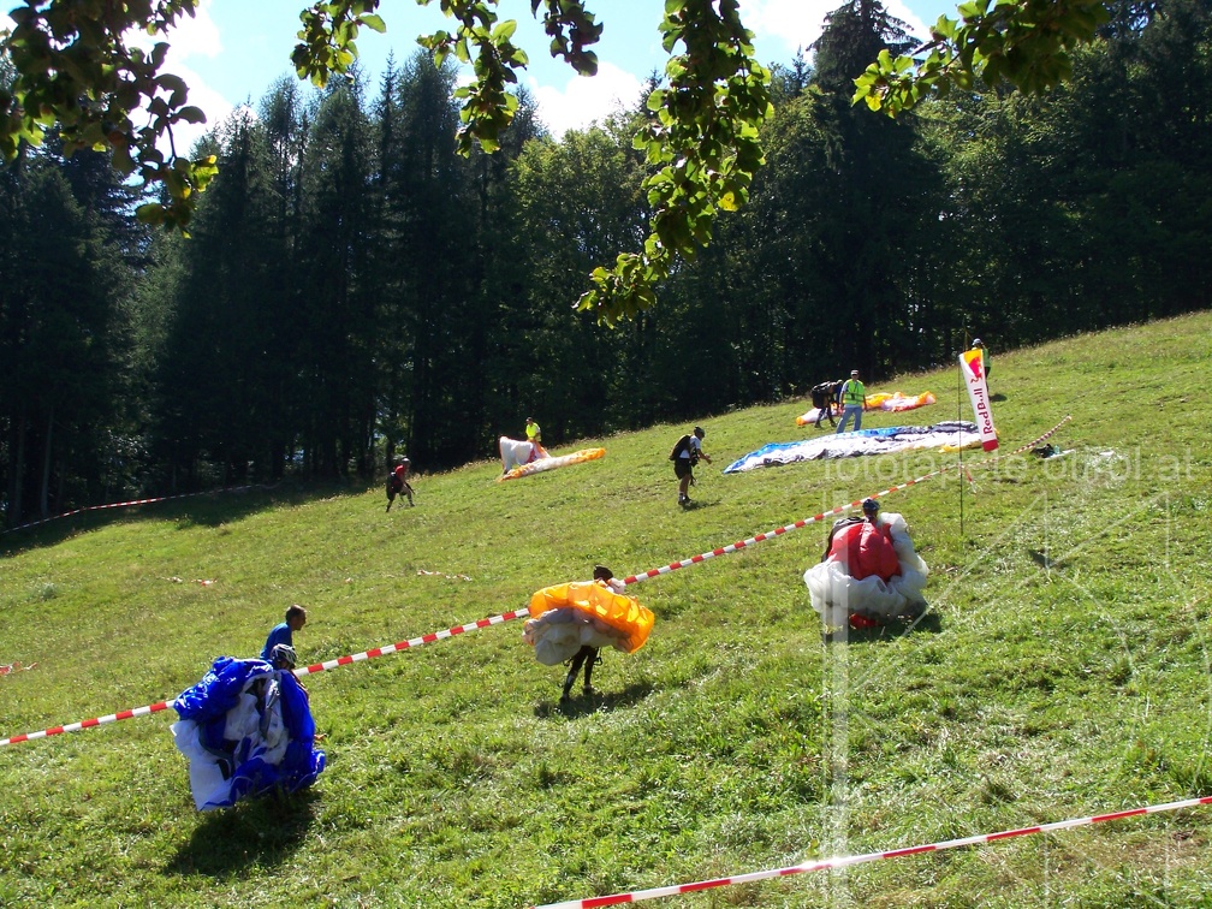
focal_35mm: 59
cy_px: 454
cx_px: 606
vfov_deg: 24.8
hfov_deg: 32.7
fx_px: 2066
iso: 64
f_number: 4.5
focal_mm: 9.8
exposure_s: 1/250
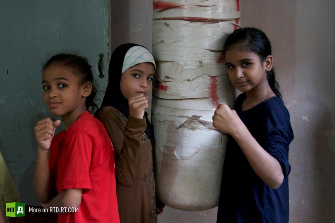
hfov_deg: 41.1
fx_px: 447
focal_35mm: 48
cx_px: 168
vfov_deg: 28.1
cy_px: 112
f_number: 4
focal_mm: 32
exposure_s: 1/100
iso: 6400
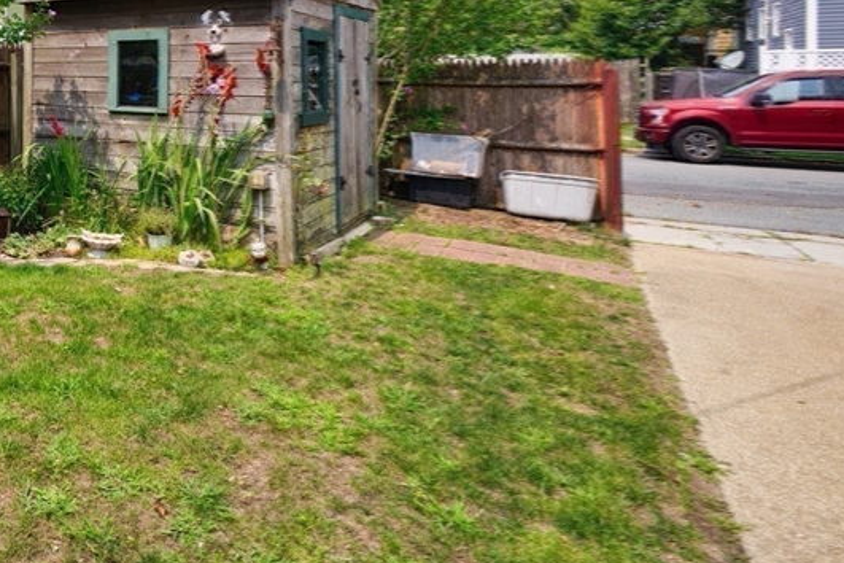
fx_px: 633
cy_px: 72
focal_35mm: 27
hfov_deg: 56.6
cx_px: 62
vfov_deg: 44.3
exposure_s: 1/400
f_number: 5
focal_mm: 14
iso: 100
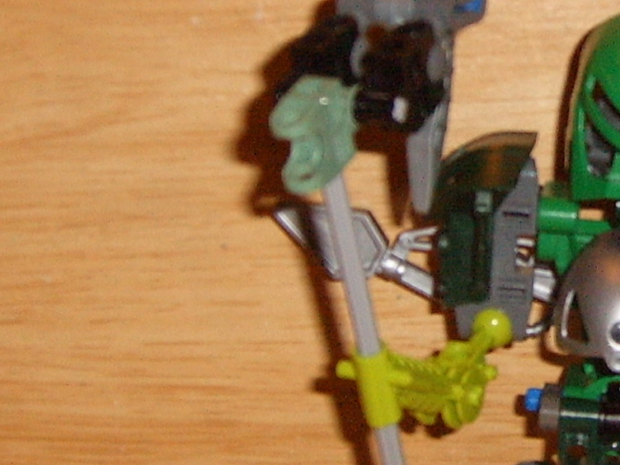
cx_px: 629
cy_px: 220
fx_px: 2543
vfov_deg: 10.4
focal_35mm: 142
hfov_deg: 13.7
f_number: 3.2
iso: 141
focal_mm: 7.8
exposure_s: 1/30
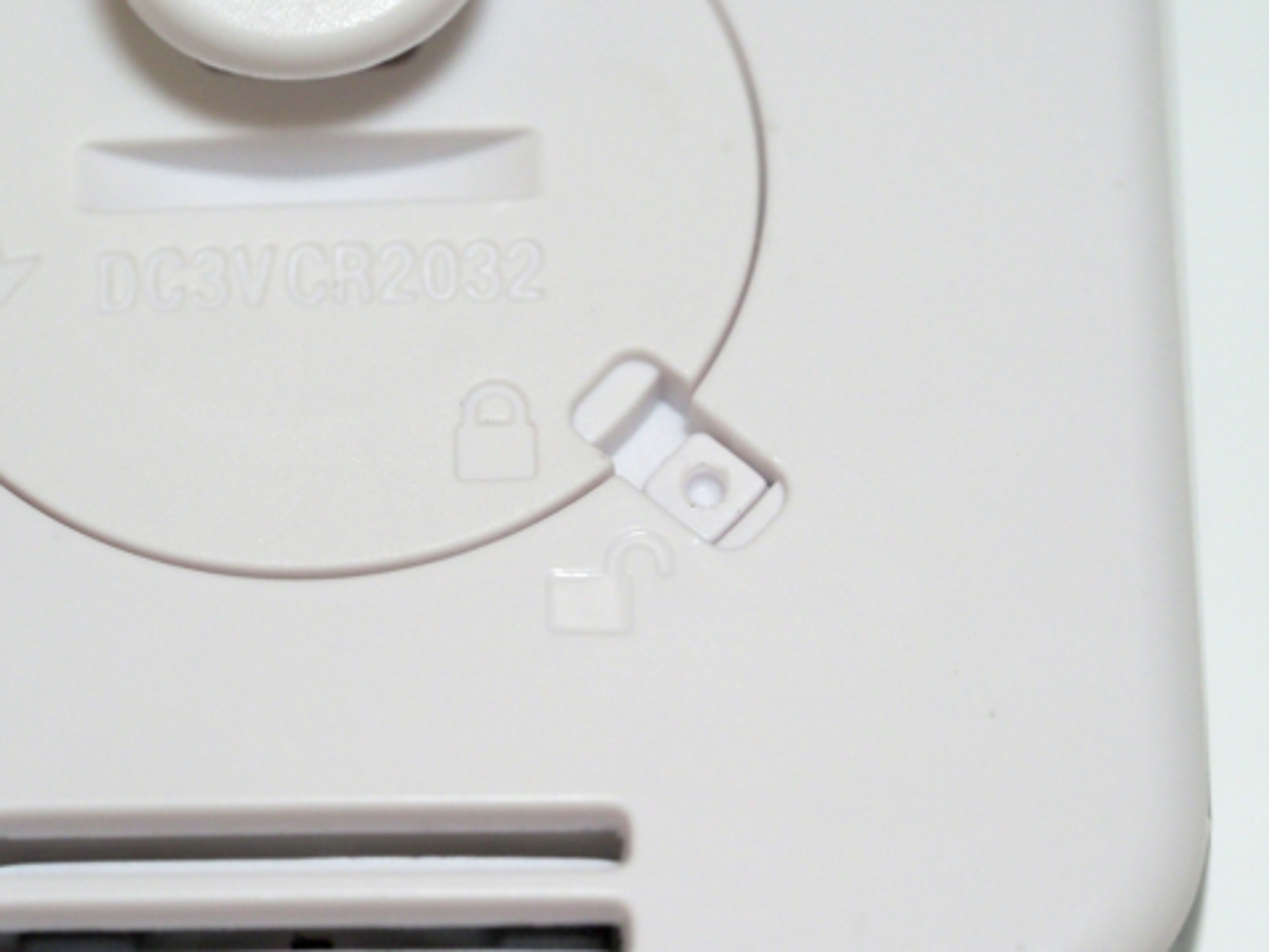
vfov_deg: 12.3
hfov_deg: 16.4
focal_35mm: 120
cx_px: 634
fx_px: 4399
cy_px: 476
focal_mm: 60
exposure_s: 1/125
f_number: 5
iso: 1600
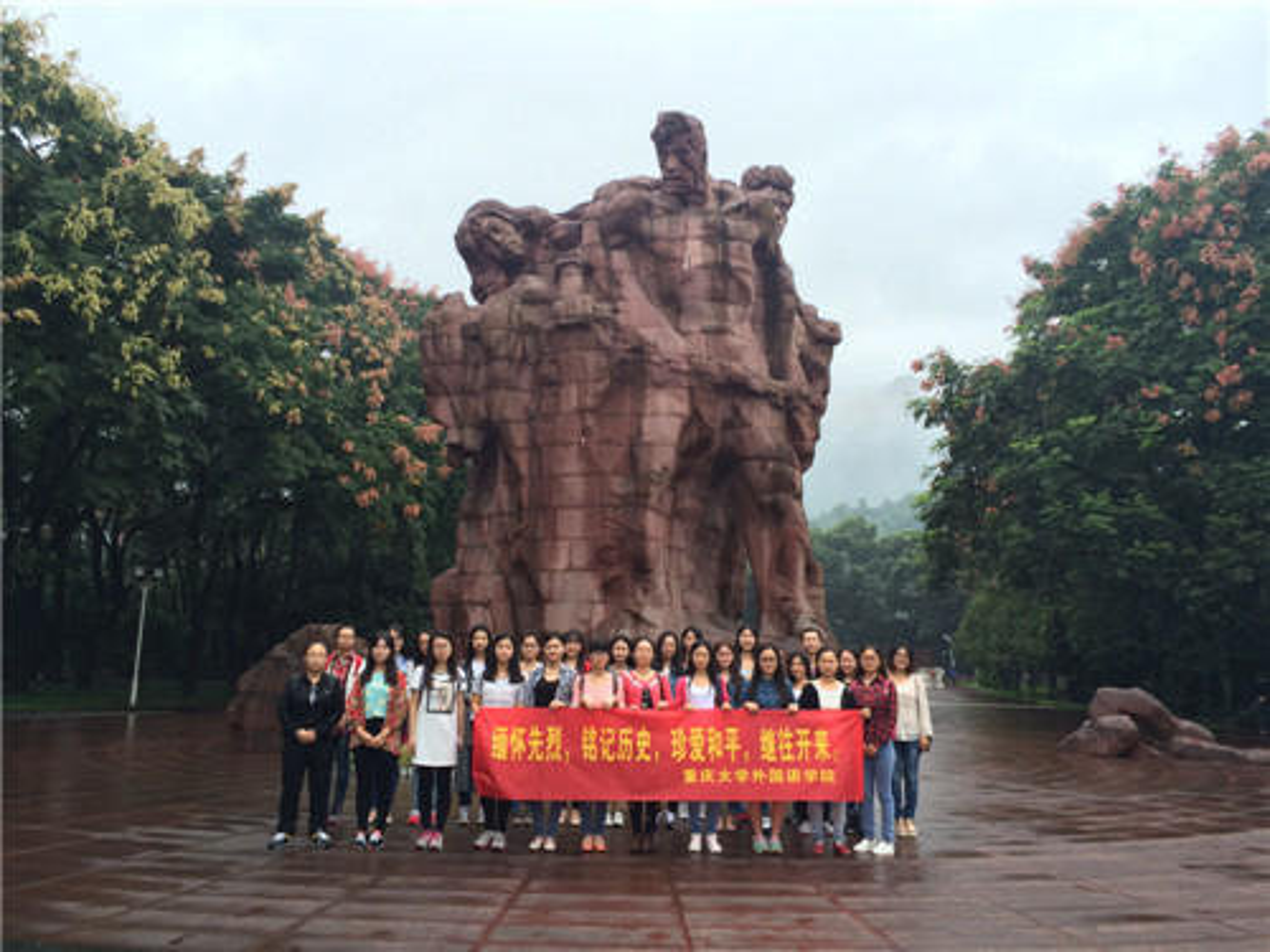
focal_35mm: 29
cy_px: 476
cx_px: 635
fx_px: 1064
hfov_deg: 61.7
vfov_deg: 48.2
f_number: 2.2
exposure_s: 1/150
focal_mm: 4.15
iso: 32
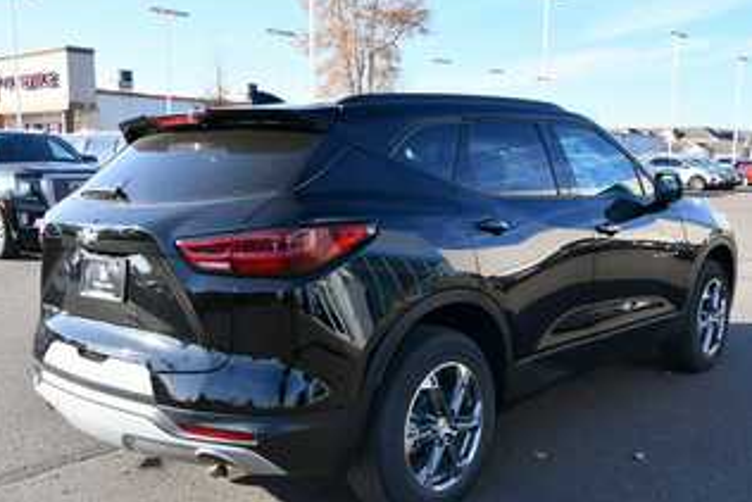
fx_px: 794
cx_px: 386
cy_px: 289
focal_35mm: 38
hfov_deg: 50.7
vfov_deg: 35.0
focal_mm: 20
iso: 200
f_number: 7.1
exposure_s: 1/250
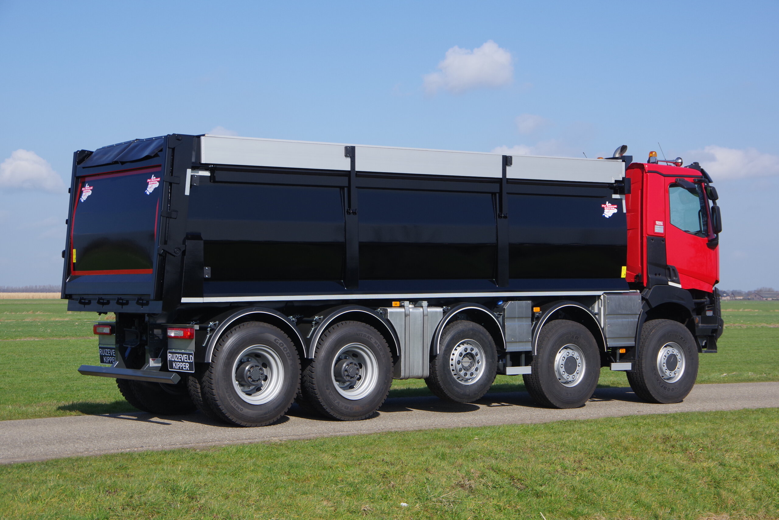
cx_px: 390
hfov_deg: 33.4
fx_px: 1298
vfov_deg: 22.6
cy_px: 260
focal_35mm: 60
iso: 200
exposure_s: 1/500
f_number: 6.3
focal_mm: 40
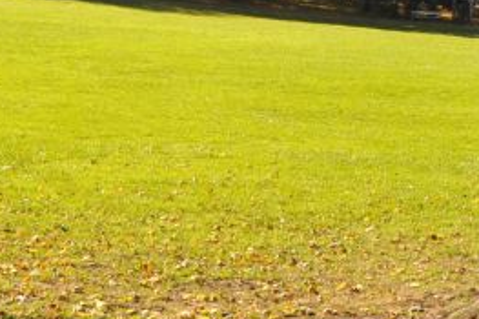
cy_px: -443
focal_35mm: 128
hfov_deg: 15.3
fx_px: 1702
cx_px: 621
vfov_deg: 9.5
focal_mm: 24
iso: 320
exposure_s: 1/320
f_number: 9
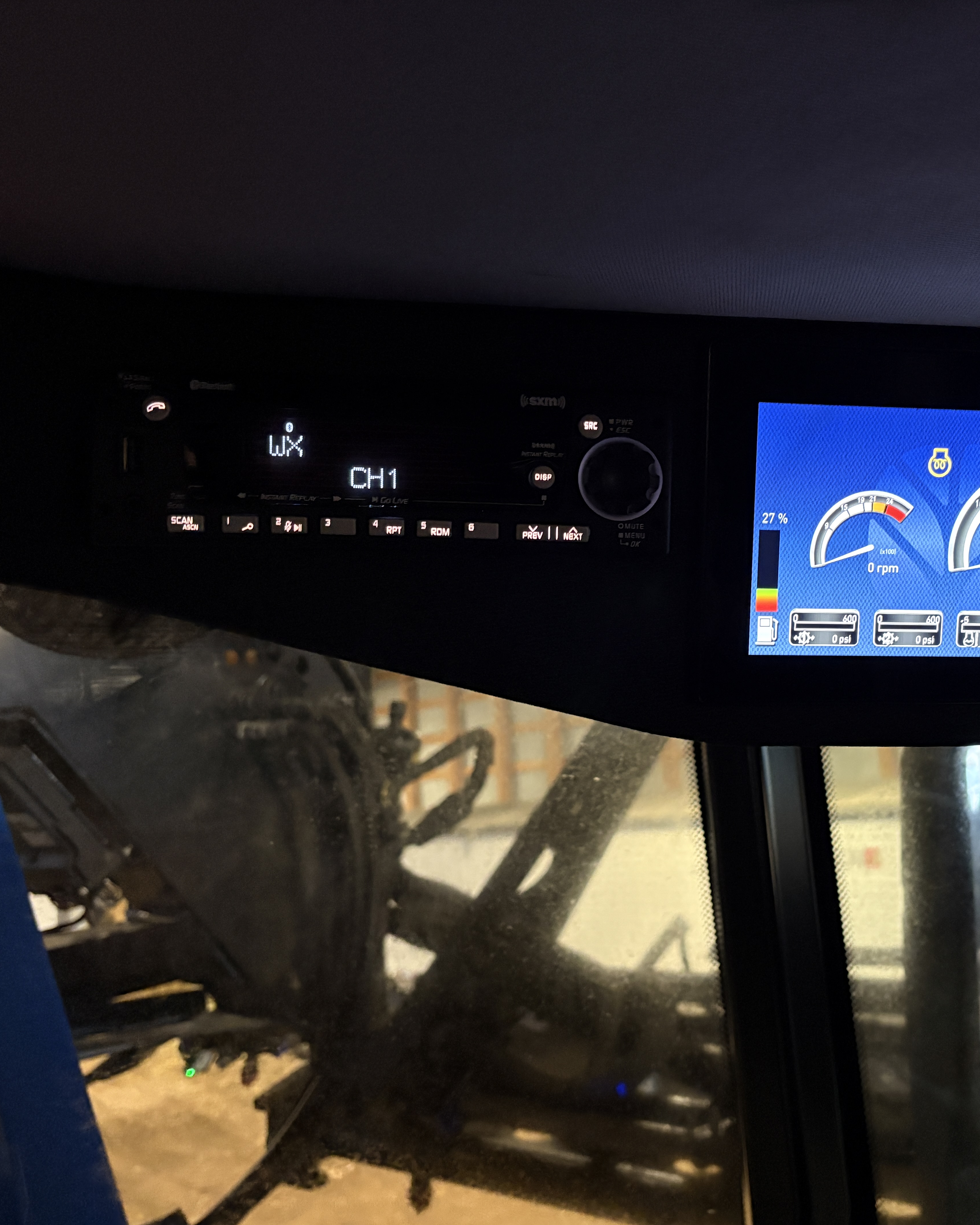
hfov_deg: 42.4
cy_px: 613
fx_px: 1233
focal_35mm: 34
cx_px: 698
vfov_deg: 52.8
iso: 500
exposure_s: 1/40
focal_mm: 5.96
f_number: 1.6
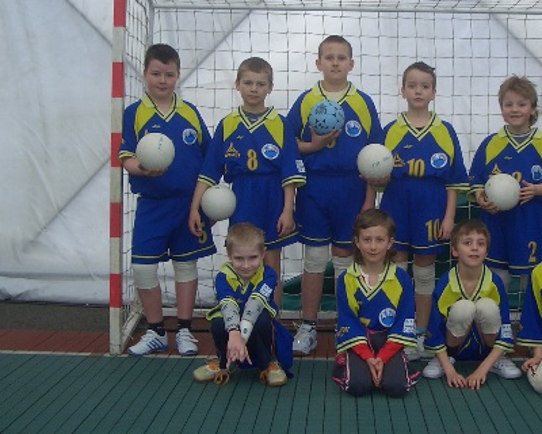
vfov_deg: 25.3
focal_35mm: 60
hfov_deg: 31.2
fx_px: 962
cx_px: 367
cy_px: 151
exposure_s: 1/250
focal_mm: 6.8
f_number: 2.8
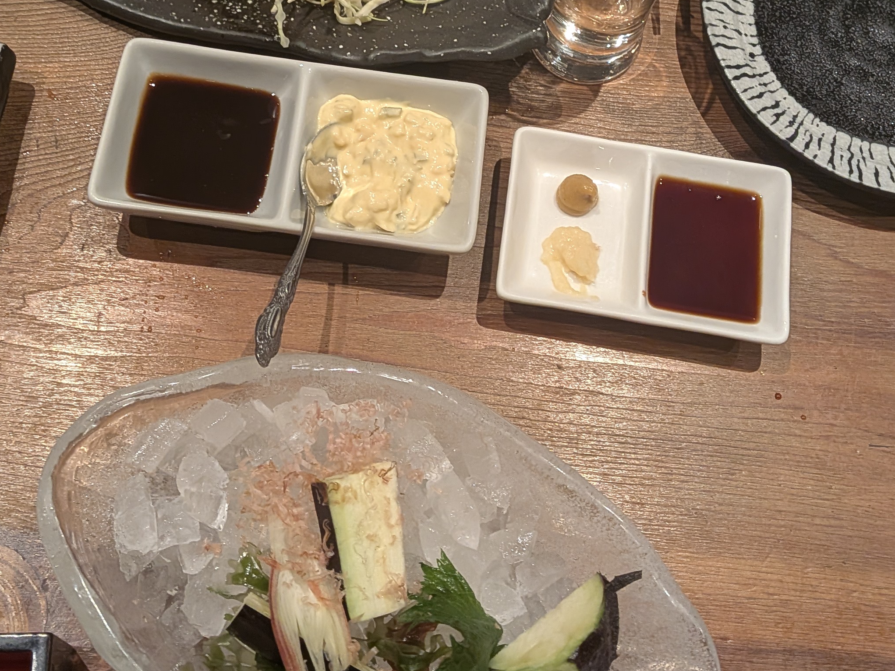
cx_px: 352
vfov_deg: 29.9
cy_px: 101
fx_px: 1215
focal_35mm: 47
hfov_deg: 40.2
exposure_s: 1/100
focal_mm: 4.53
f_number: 1.7
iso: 162
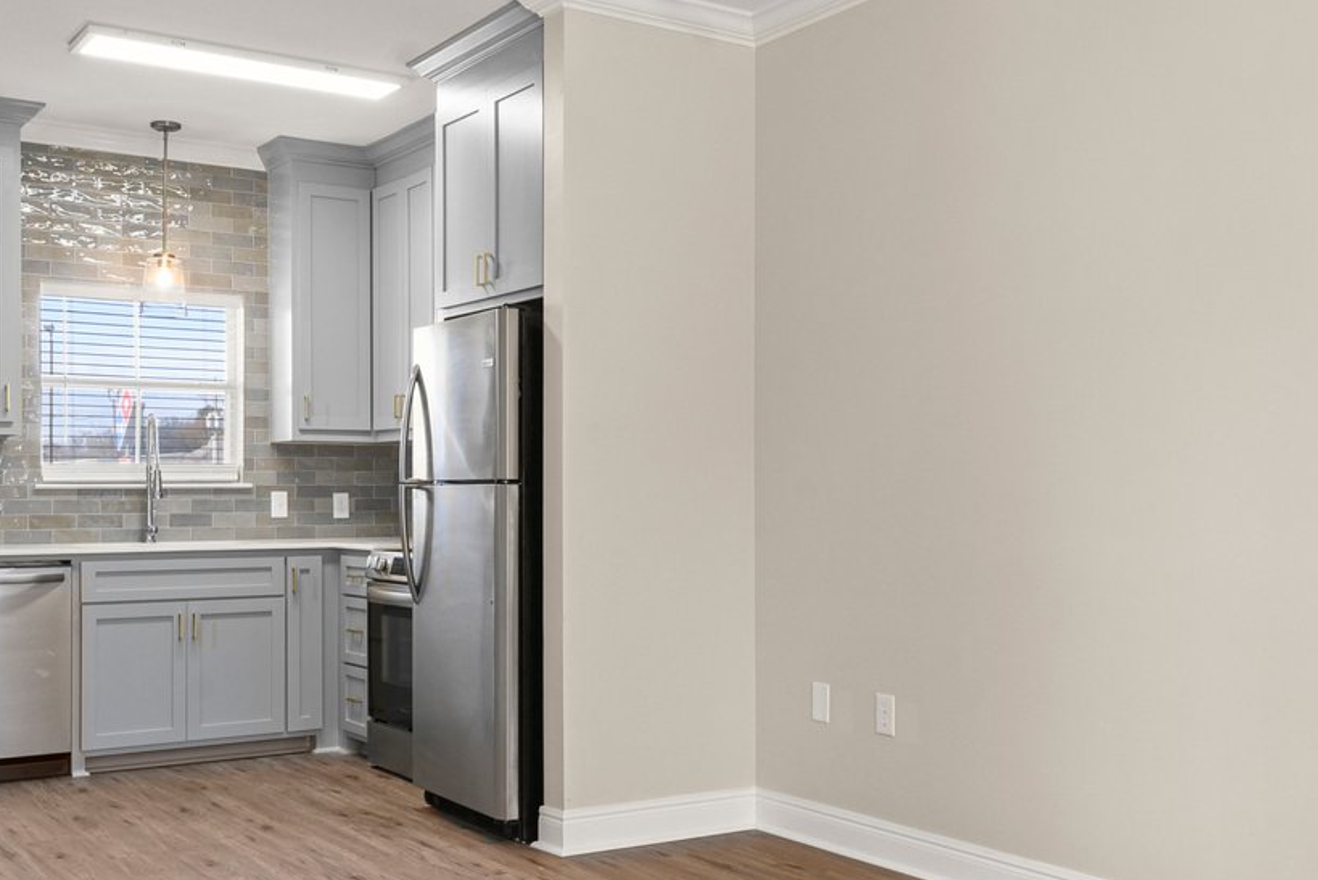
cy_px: 508
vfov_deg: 33.4
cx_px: 612
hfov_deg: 48.4
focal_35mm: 40
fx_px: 1465
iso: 320
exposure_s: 1/4
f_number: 10
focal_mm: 16
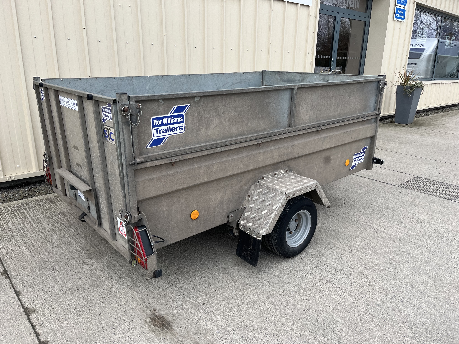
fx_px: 345
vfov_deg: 53.1
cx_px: 230
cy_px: 172
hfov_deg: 67.3
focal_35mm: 26
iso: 50
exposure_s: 1/1536
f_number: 1.6
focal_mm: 5.1
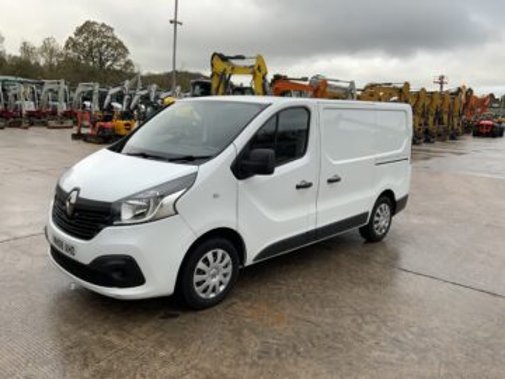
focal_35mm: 29
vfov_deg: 48.2
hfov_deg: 61.7
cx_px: 252
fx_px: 423
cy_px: 190
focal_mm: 3
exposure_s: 1/175
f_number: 1.8
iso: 16
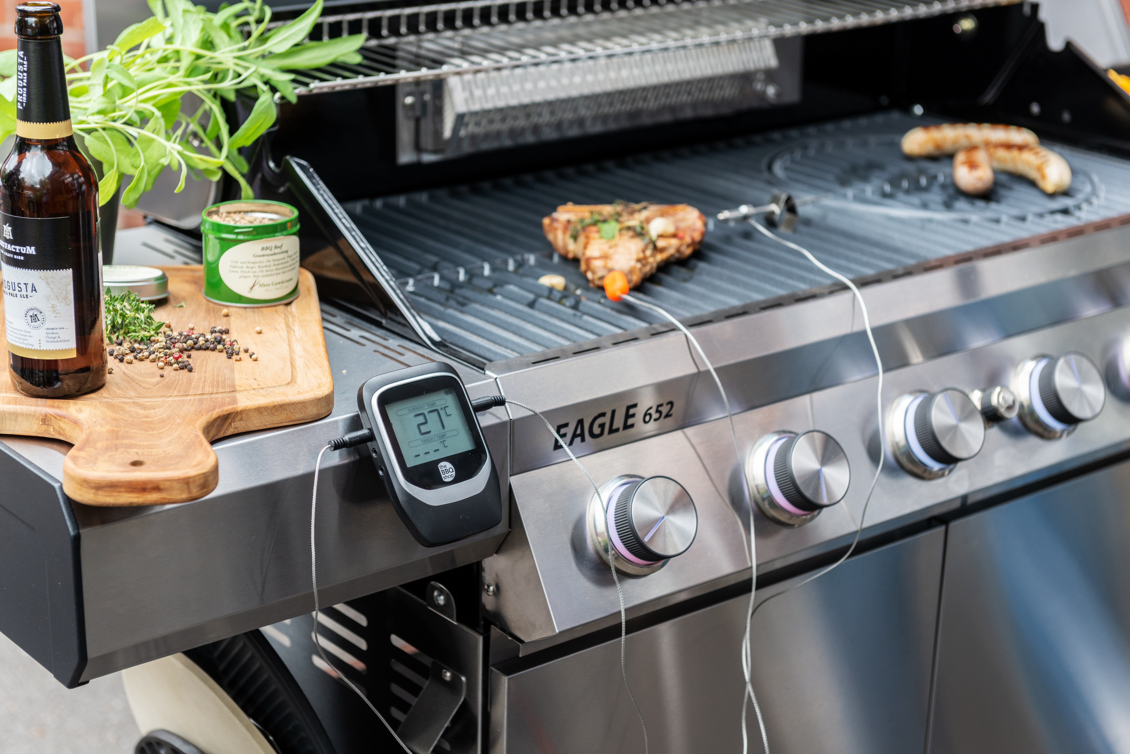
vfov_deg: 19.5
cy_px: 377
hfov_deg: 28.8
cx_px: 565
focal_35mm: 70
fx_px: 2198
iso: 250
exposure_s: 1/200
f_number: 4.5
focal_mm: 70
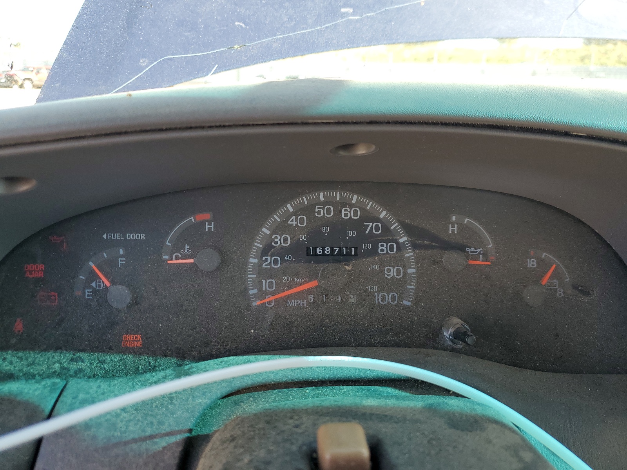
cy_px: 235
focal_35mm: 26
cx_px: 314
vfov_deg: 53.1
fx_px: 471
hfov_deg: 67.3
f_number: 1.5
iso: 50
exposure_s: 1/182
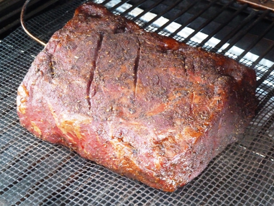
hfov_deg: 27.0
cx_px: 137
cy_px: 103
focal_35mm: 72
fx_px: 570
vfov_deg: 20.4
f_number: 4.1
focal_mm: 11.9
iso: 800
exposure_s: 1/15
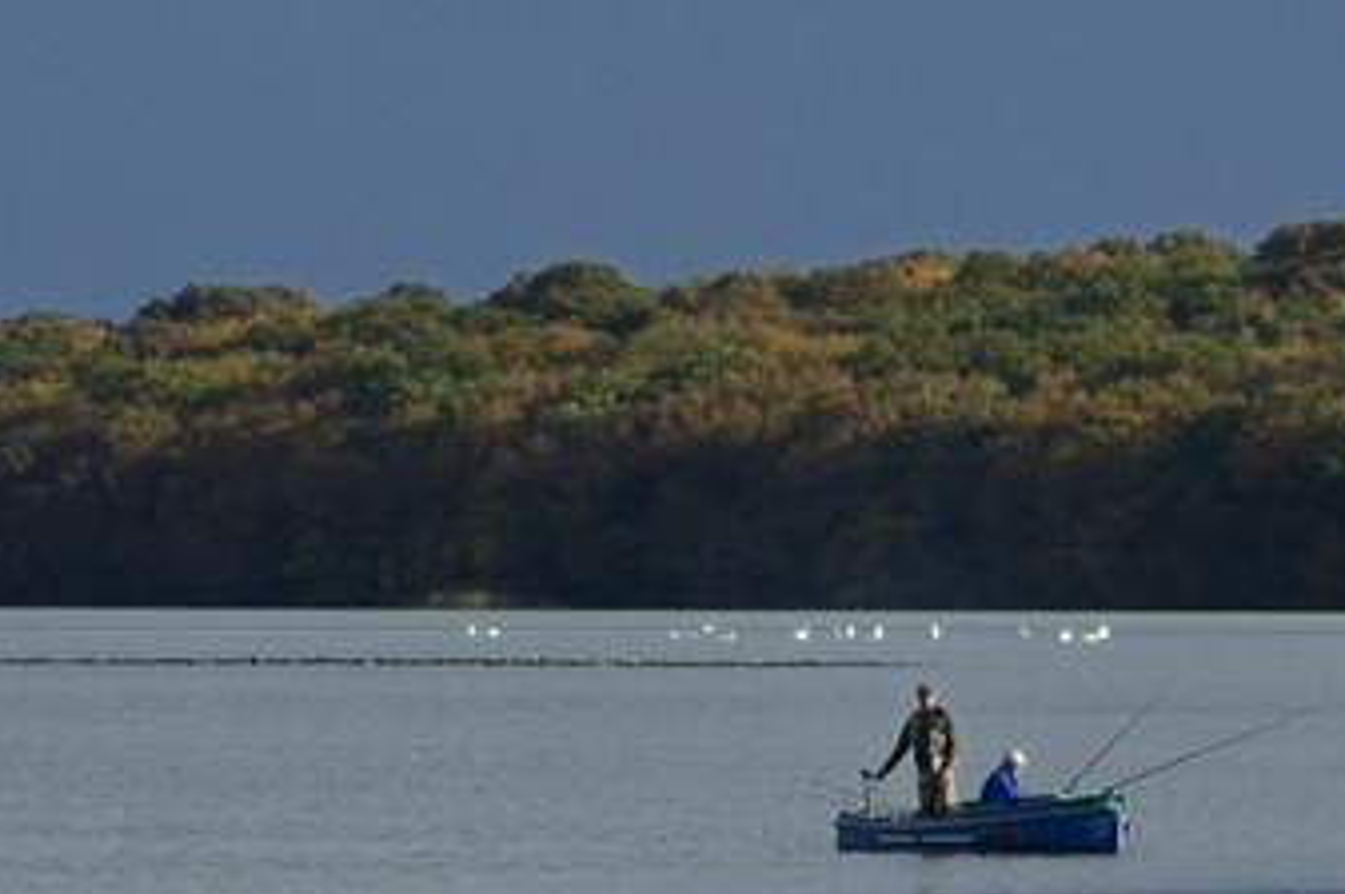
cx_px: 2997
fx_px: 19483
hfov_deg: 3.9
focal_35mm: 522
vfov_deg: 2.6
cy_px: 1070
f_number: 18
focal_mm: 110
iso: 400
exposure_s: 1/250
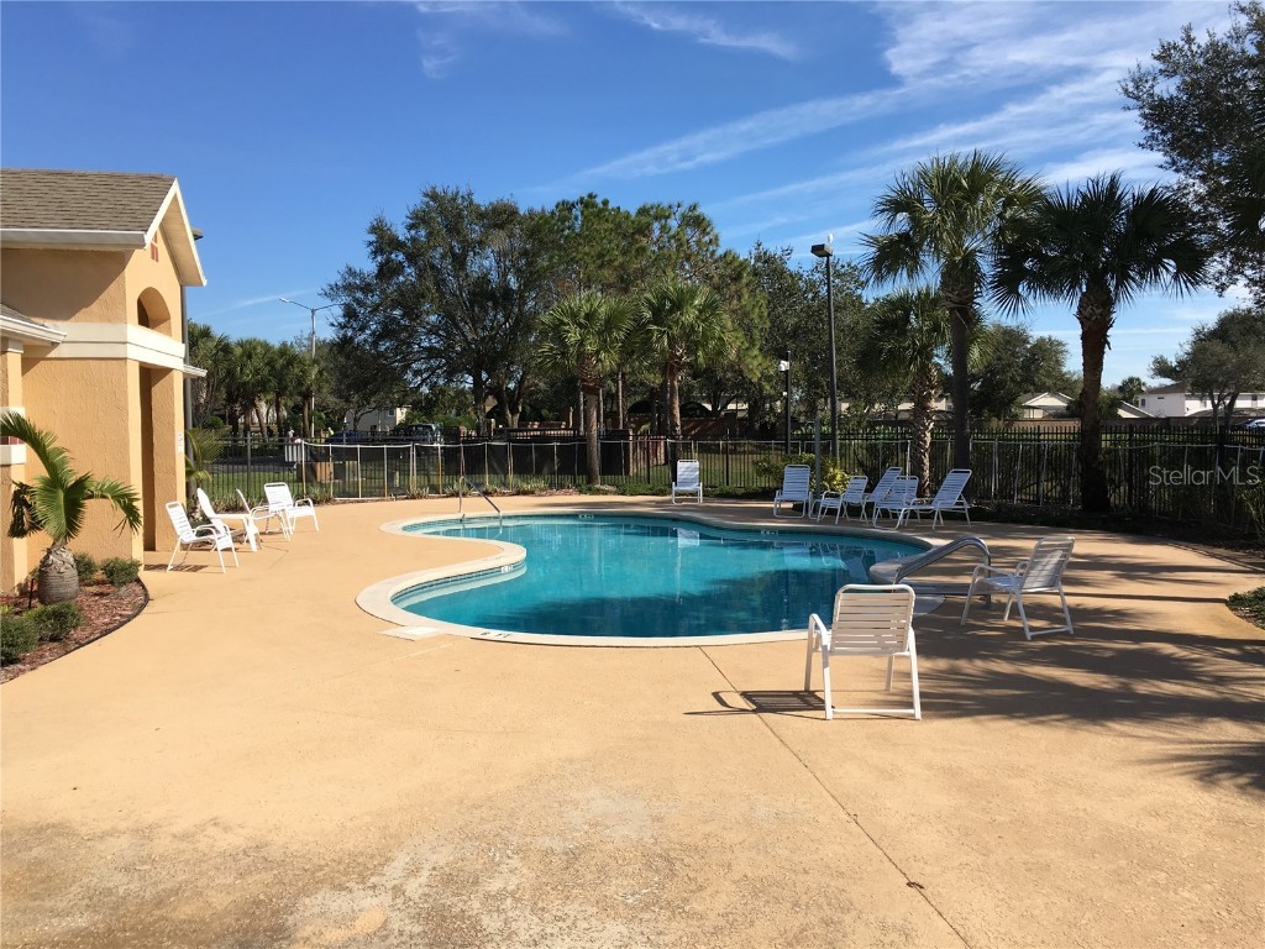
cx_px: 632
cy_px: 474
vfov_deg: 48.2
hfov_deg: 61.7
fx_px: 1060
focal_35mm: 29
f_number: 2.2
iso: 25
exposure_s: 1/1350
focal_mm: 4.15
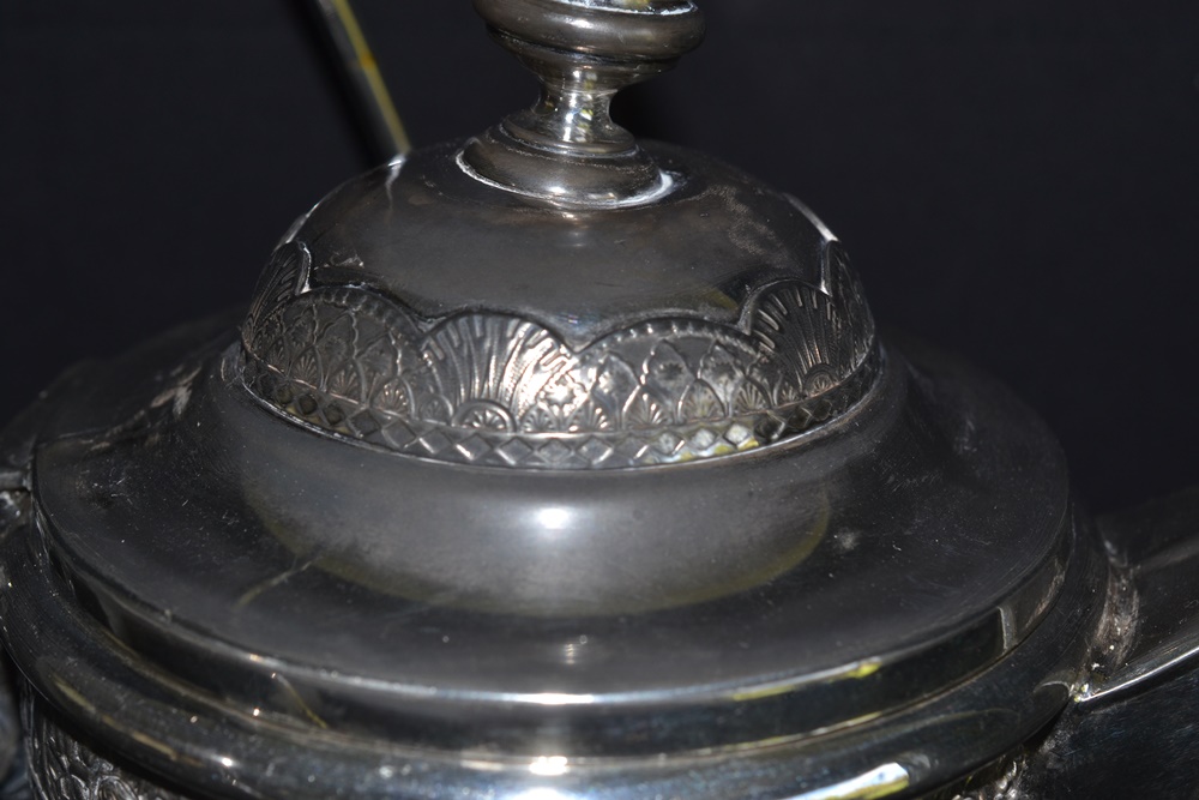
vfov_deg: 22.6
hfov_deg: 33.4
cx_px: 600
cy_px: 400
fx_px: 1998
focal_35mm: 60
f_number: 8
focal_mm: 40
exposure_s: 1/60
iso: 100
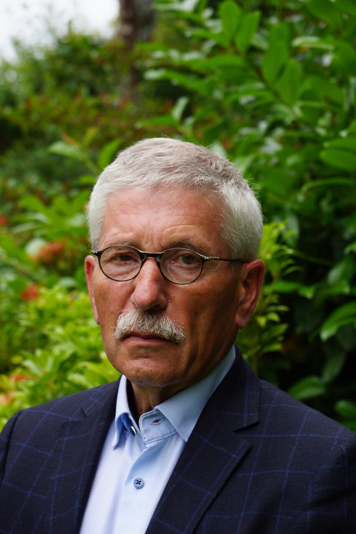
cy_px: 267
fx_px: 1513
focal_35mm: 102
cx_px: 178
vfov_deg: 20.0
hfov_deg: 13.4
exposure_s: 1/200
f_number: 5
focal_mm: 68
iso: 100
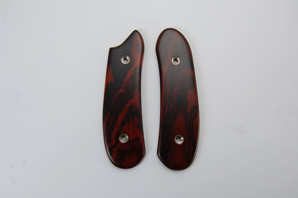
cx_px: 149
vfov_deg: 34.1
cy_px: 99
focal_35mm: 39
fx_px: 322
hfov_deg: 49.6
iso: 200
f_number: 6.3
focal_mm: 26
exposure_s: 1/160
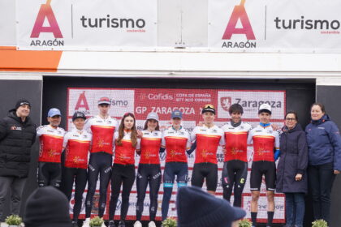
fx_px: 663
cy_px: 114
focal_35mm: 70
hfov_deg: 28.8
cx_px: 170
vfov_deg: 19.5
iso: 400
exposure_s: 1/160
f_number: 6.3
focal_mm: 70
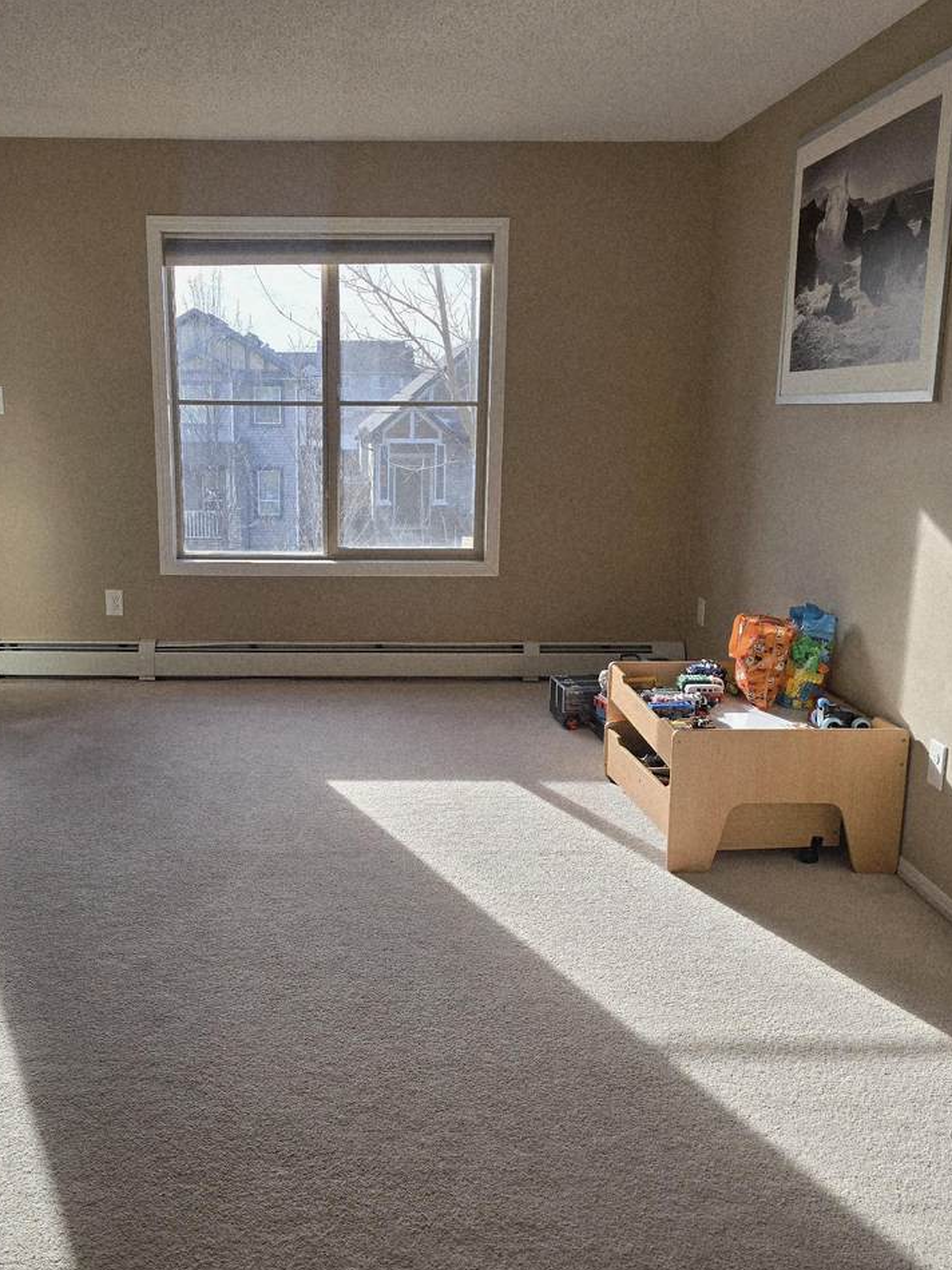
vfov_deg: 58.4
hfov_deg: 45.0
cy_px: 636
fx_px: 1137
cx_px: 348
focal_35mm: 31
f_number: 1.7
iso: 12
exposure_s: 1/152
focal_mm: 6.3
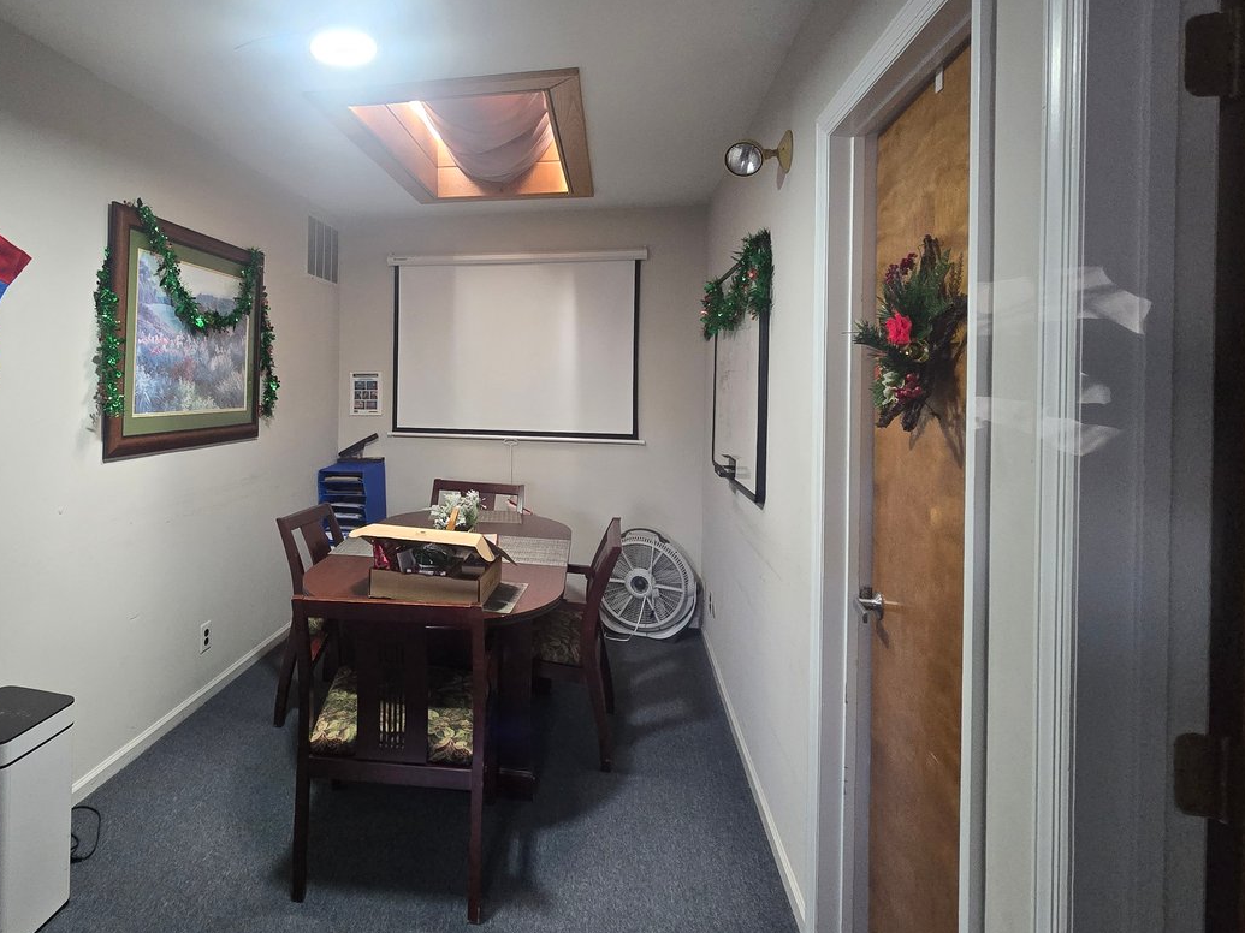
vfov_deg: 68.2
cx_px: 430
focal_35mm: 19
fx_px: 683
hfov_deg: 82.2
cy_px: 389
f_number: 2.2
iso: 640
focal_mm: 2.2
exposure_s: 1/60
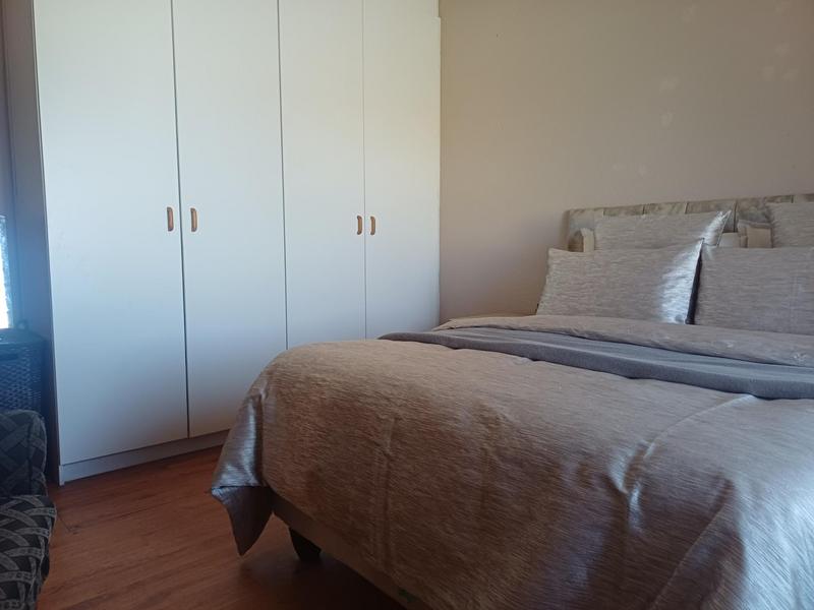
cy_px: 305
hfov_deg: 69.4
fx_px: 588
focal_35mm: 25
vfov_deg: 54.9
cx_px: 407
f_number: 1.8
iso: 200
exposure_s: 1/50
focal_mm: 4.65
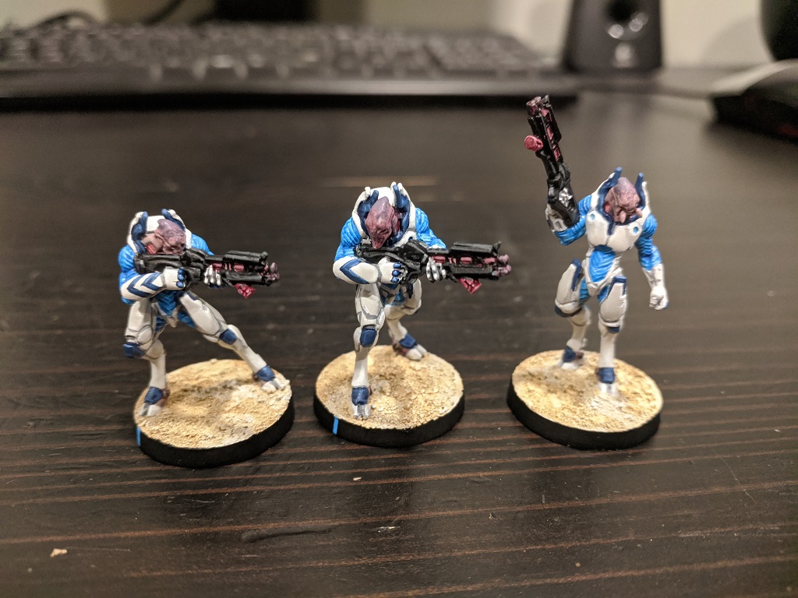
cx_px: 399
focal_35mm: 26
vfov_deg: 53.1
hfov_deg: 67.3
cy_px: 299
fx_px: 599
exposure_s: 1/40
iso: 669
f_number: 2
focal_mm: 4.67
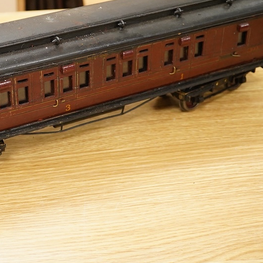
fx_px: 696
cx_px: 53
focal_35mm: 81
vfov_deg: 21.3
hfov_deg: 21.1
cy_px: 79
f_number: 6.3
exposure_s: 1/160
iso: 2500
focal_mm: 30
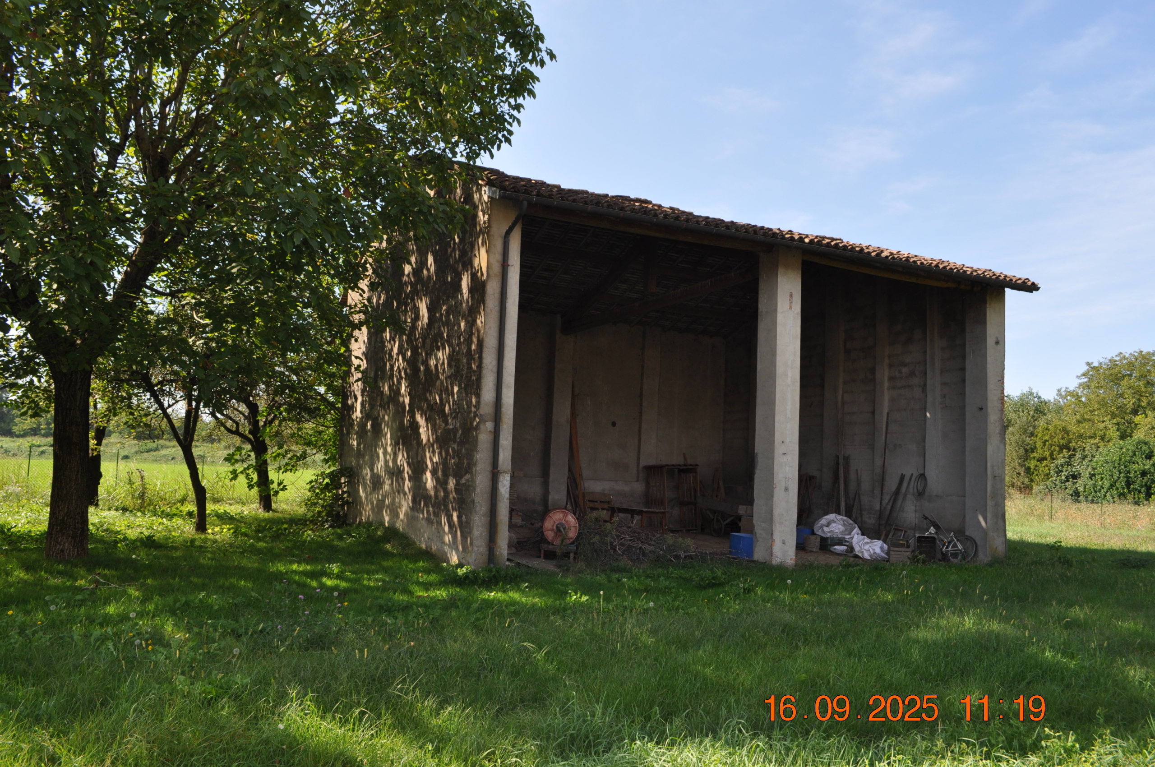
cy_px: 384
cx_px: 578
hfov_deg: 67.4
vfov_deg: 47.8
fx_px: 865
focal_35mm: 27
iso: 200
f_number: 7.1
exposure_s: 1/200
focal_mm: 18
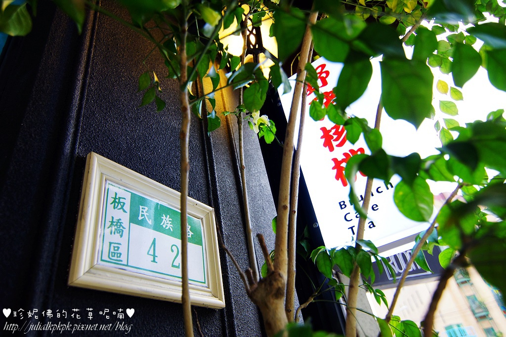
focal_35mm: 24
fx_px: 337
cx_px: 253
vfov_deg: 53.1
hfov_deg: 73.7
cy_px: 168
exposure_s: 1/60
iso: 200
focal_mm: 16
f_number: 2.8
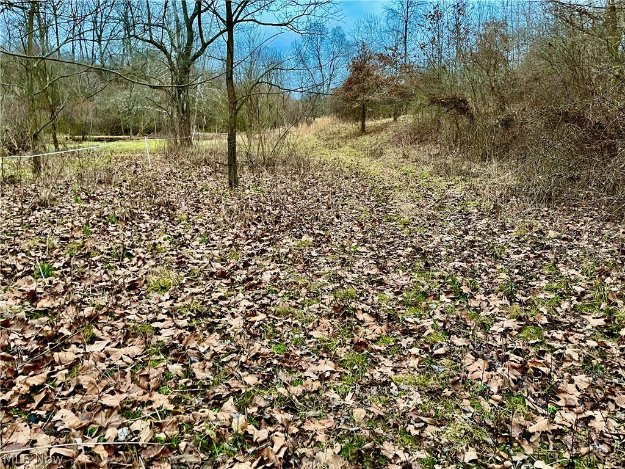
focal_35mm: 26
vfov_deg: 53.1
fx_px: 469
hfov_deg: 67.3
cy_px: 234
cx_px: 312
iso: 200
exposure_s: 1/60
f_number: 1.6
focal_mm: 5.1
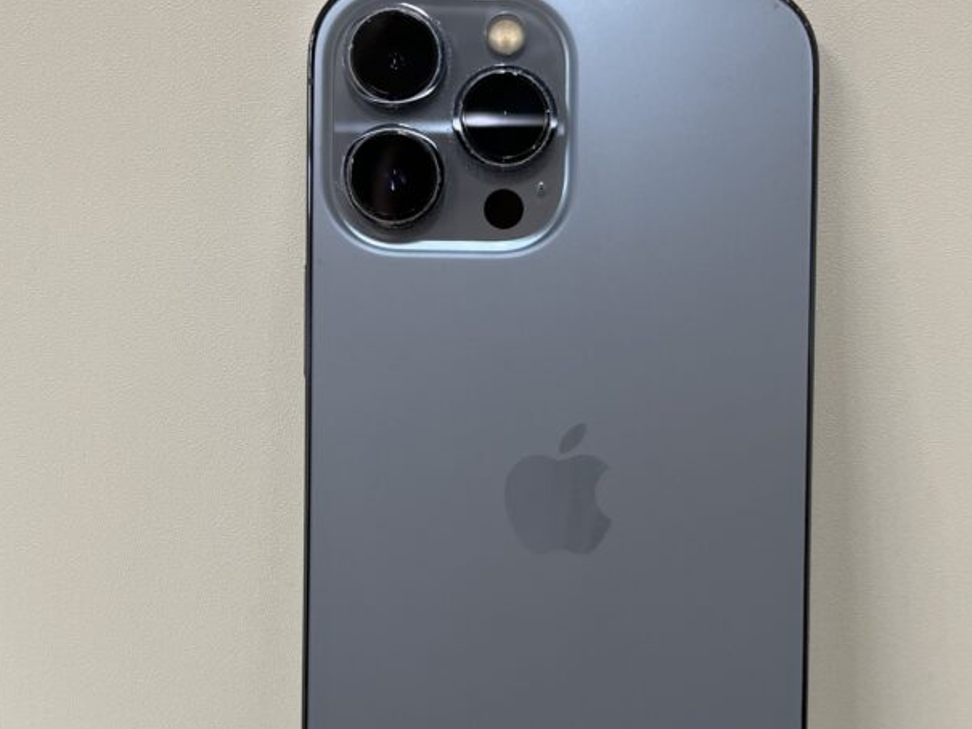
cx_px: 504
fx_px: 1236
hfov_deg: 42.9
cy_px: 490
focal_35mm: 44
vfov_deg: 32.6
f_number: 1.6
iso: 125
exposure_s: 1/100
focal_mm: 5.1
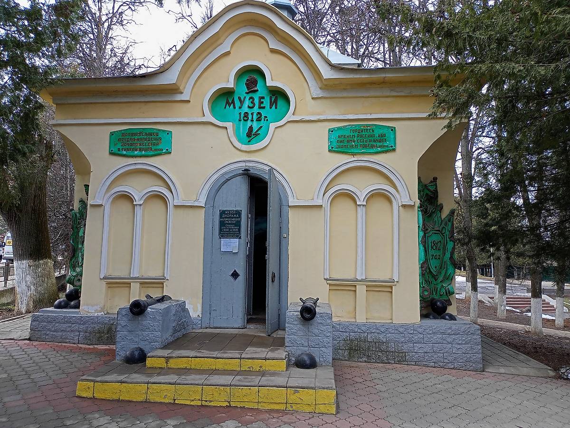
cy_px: 214
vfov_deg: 49.7
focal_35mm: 28
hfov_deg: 63.4
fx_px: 461
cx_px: 285
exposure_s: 1/422
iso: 115
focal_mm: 4.69
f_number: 1.8
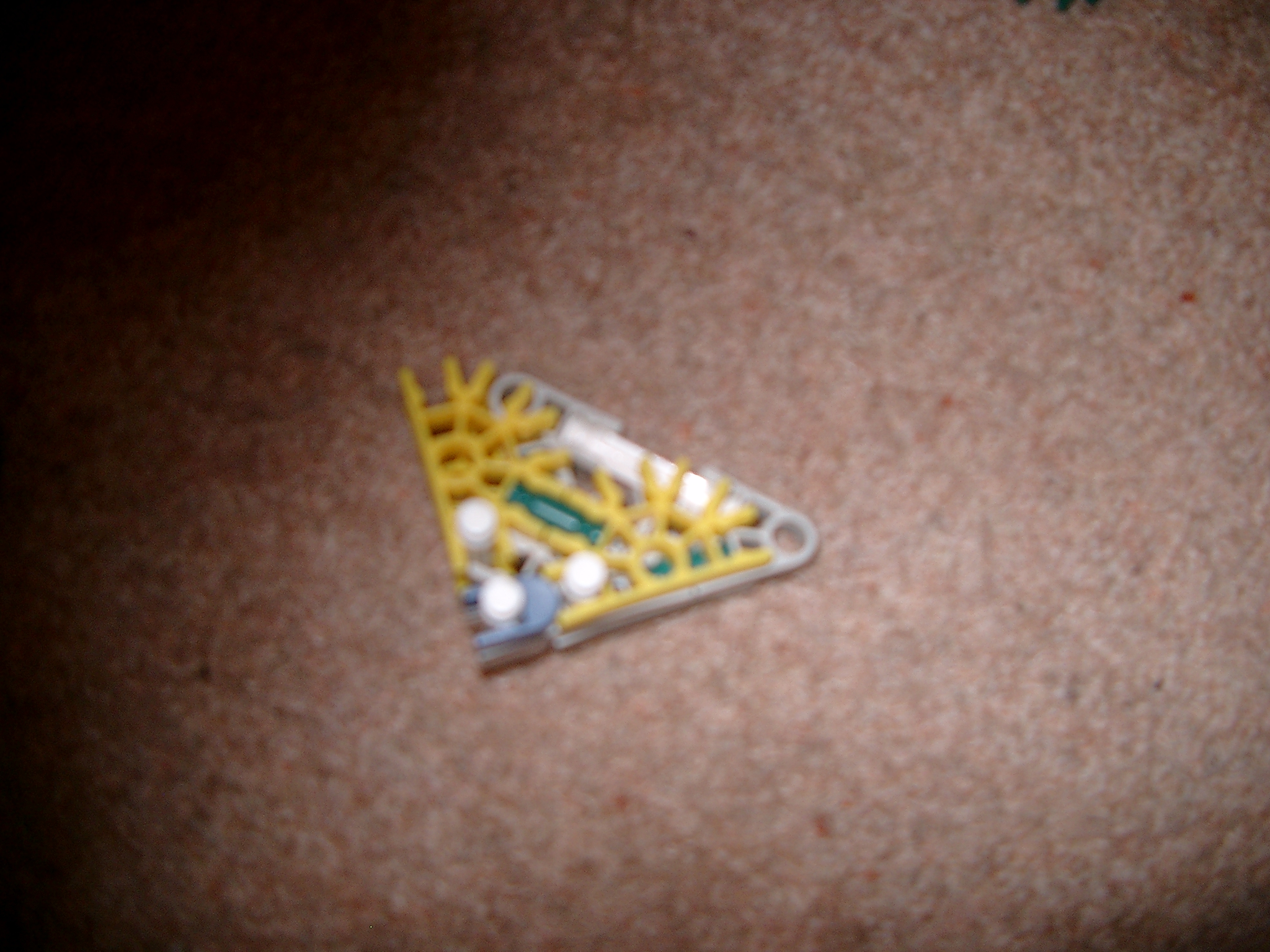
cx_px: 635
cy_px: 476
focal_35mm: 37
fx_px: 1357
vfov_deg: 38.7
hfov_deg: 50.1
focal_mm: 7.6
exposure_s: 1/60
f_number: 2.6
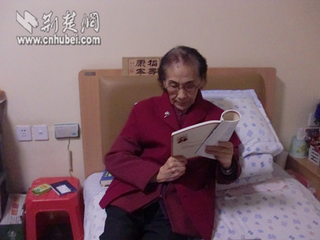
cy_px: 120
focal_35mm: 36
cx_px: 160
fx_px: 333
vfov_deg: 39.7
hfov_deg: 51.4
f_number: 2.8
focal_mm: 6.3
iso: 1600
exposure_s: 1/40
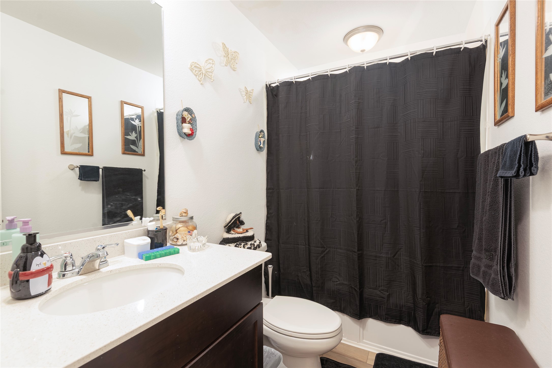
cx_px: 276
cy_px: 184
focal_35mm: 16
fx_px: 245
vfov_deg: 73.8
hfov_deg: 96.7
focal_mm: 16
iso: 100
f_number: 7.1
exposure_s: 1
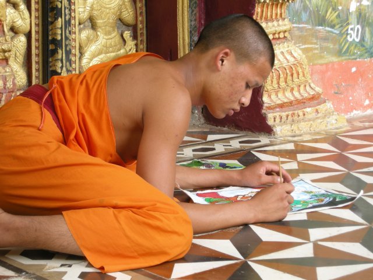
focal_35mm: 103
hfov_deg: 19.1
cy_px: 140
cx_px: 186
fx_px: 1110
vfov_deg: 14.4
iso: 64
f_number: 4.7
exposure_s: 1/17.7
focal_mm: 21.5
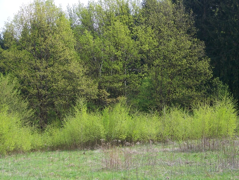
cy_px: 90
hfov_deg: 22.5
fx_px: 601
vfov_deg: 17.0
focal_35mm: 87
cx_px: 120
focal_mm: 14.6
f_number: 3.2
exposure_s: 1/320
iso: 64
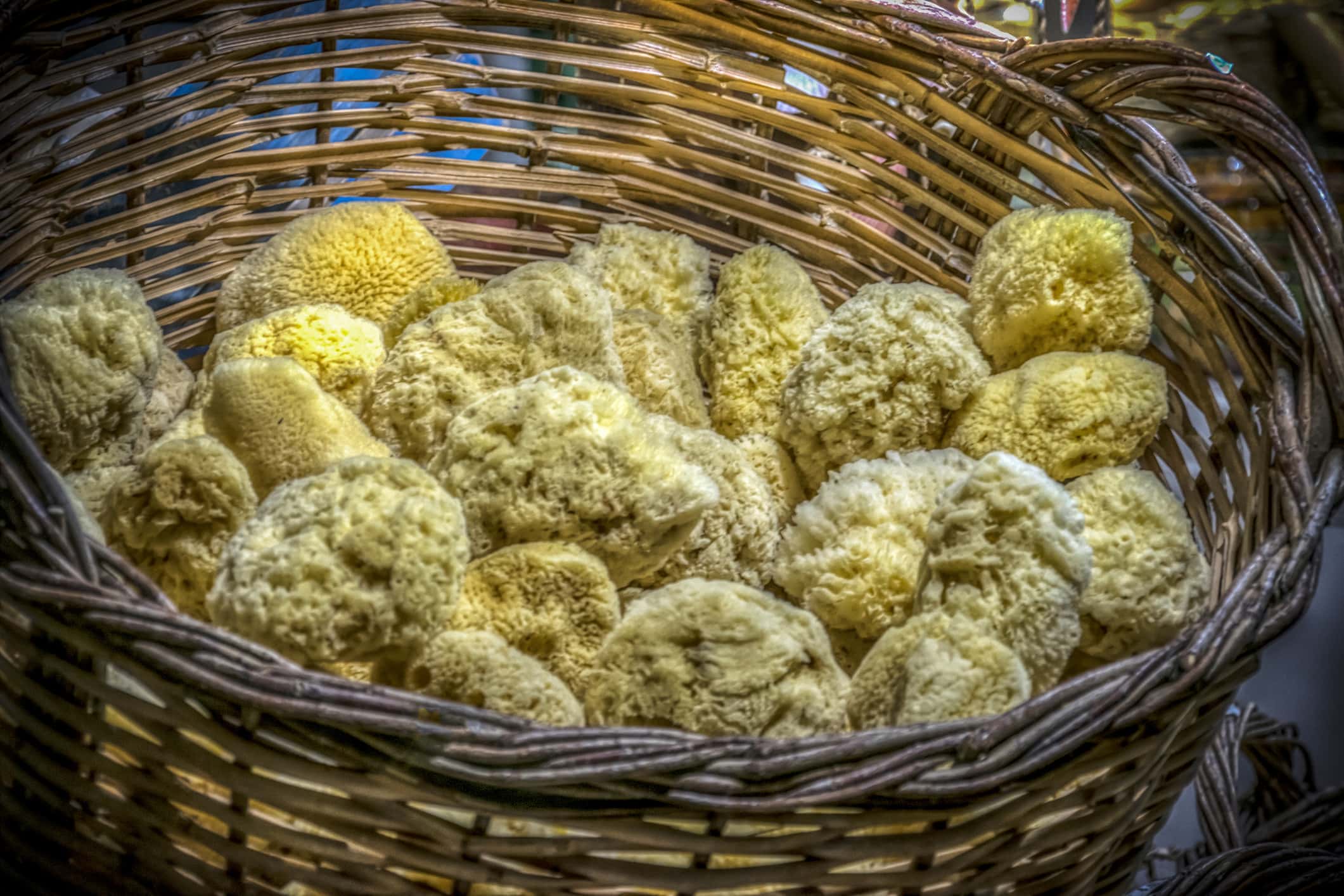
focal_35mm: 147
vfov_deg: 9.3
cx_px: 672
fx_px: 5488
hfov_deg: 14.0
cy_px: 448
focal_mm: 98
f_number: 5.6
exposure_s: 1/60
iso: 400
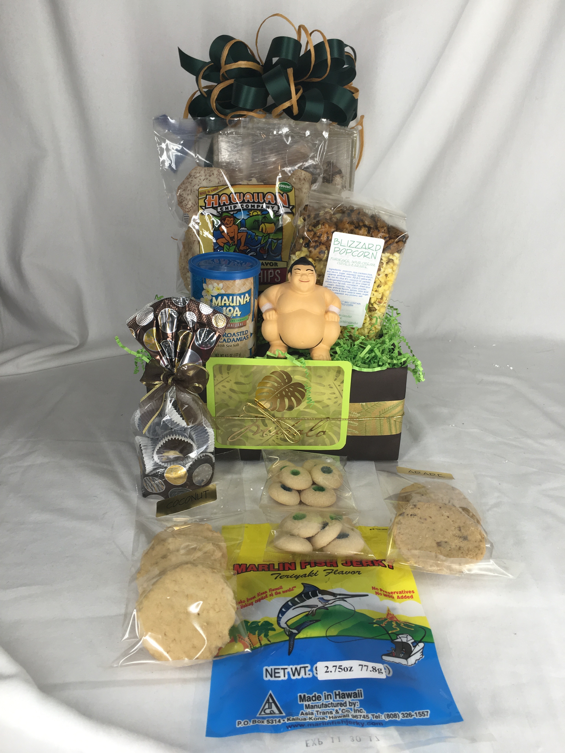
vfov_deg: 61.7
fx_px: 631
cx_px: 282
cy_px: 376
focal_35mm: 29
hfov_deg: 48.2
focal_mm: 4.15
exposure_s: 1/120
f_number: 2.2
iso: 32
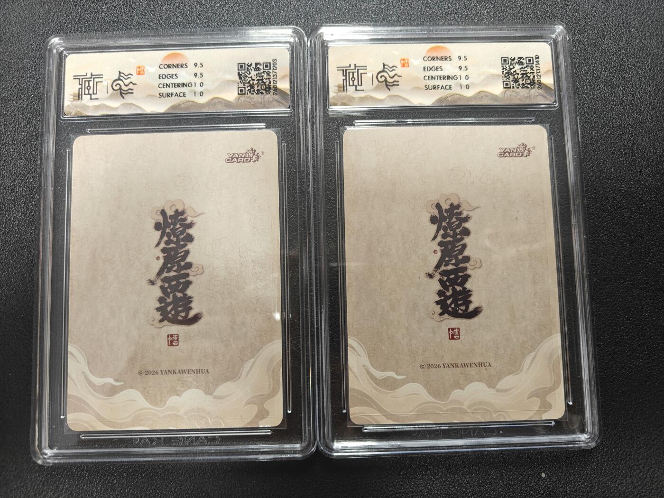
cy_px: 249
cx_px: 332
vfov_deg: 56.8
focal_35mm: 24
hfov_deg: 71.6
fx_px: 460
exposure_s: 1/50
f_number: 1.8
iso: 250
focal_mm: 5.59
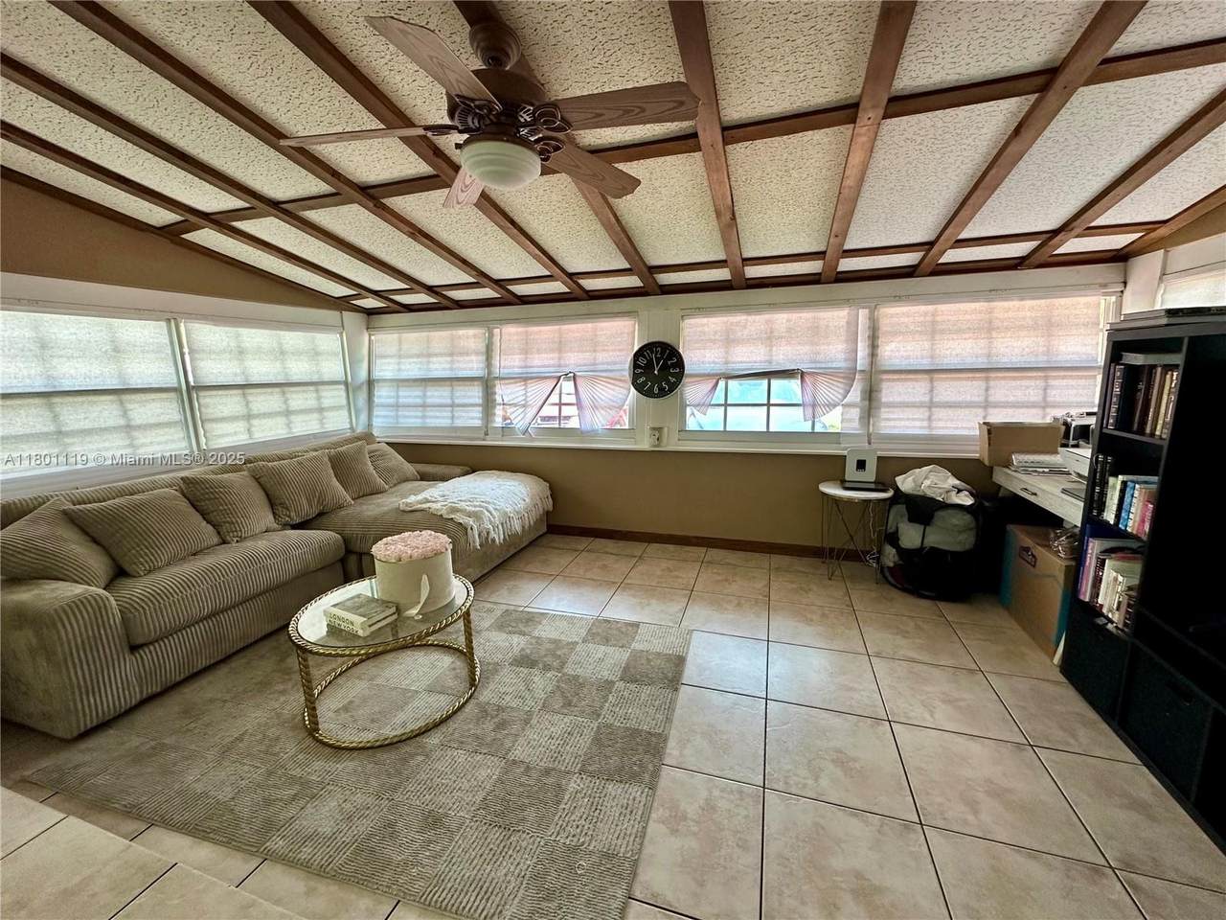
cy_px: 460
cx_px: 613
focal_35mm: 14
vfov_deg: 85.7
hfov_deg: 102.1
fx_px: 496
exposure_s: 1/120
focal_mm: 2.22
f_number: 2.2
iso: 200
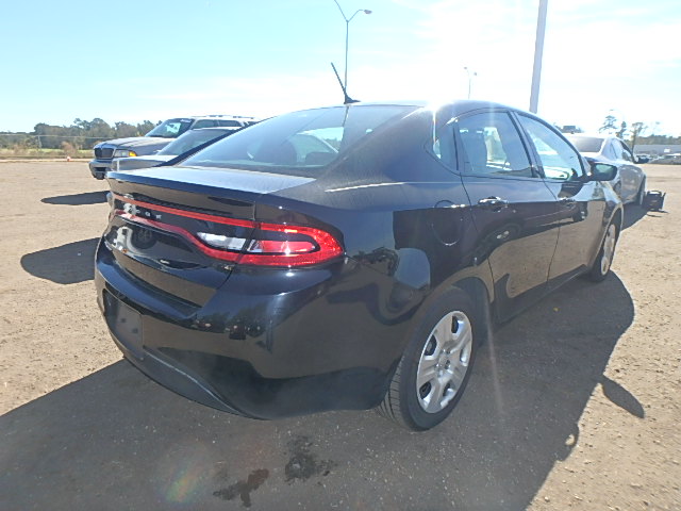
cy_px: 256
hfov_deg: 79.0
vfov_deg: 63.4
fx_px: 413
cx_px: 340
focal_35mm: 21
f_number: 3.5
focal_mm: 3.7
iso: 125
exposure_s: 1/640
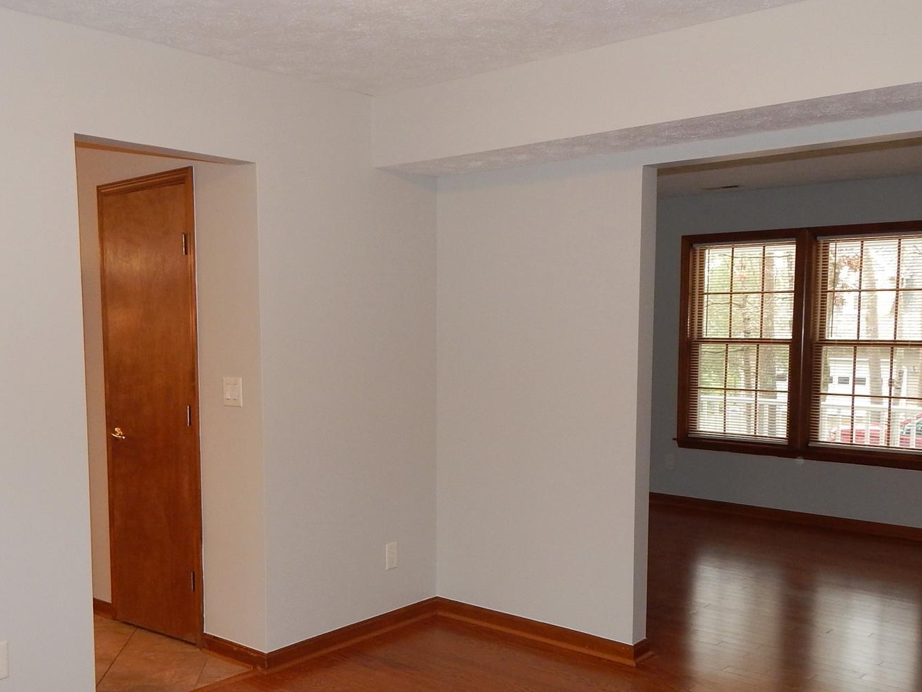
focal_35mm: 34
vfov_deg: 41.6
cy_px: 416
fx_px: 906
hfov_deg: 53.6
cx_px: 376
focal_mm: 4
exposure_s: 1/30
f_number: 3
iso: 200
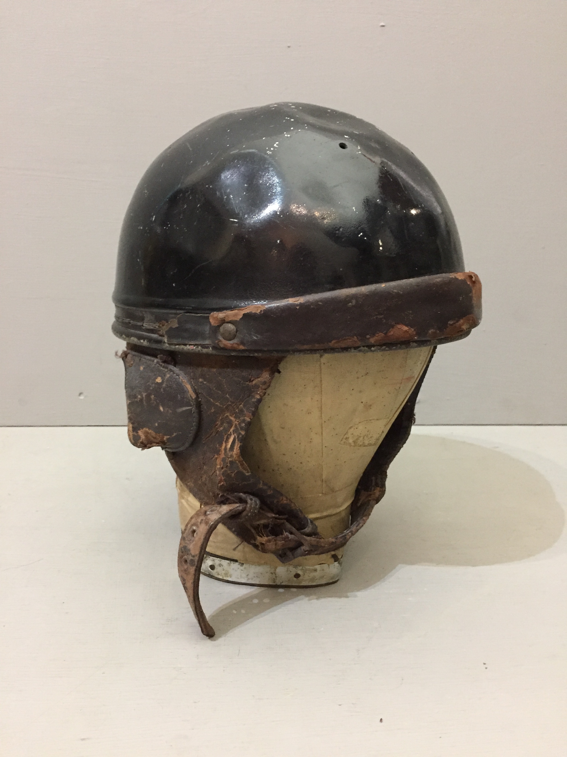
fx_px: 633
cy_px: 378
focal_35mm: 29
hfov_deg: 48.2
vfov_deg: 61.7
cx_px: 284
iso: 250
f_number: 2.2
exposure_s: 1/17
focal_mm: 4.15
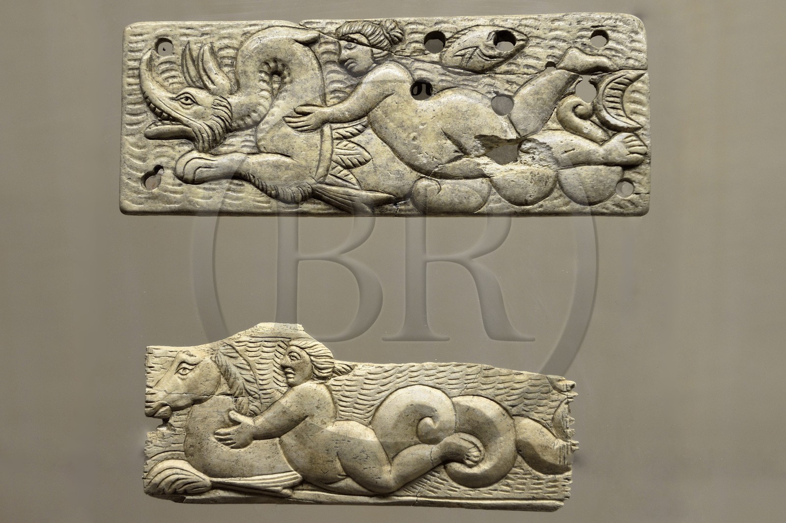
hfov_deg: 41.1
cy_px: 262
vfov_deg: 28.1
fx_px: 1048
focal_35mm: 48
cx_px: 393
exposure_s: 1/60
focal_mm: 48
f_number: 6.3
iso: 800
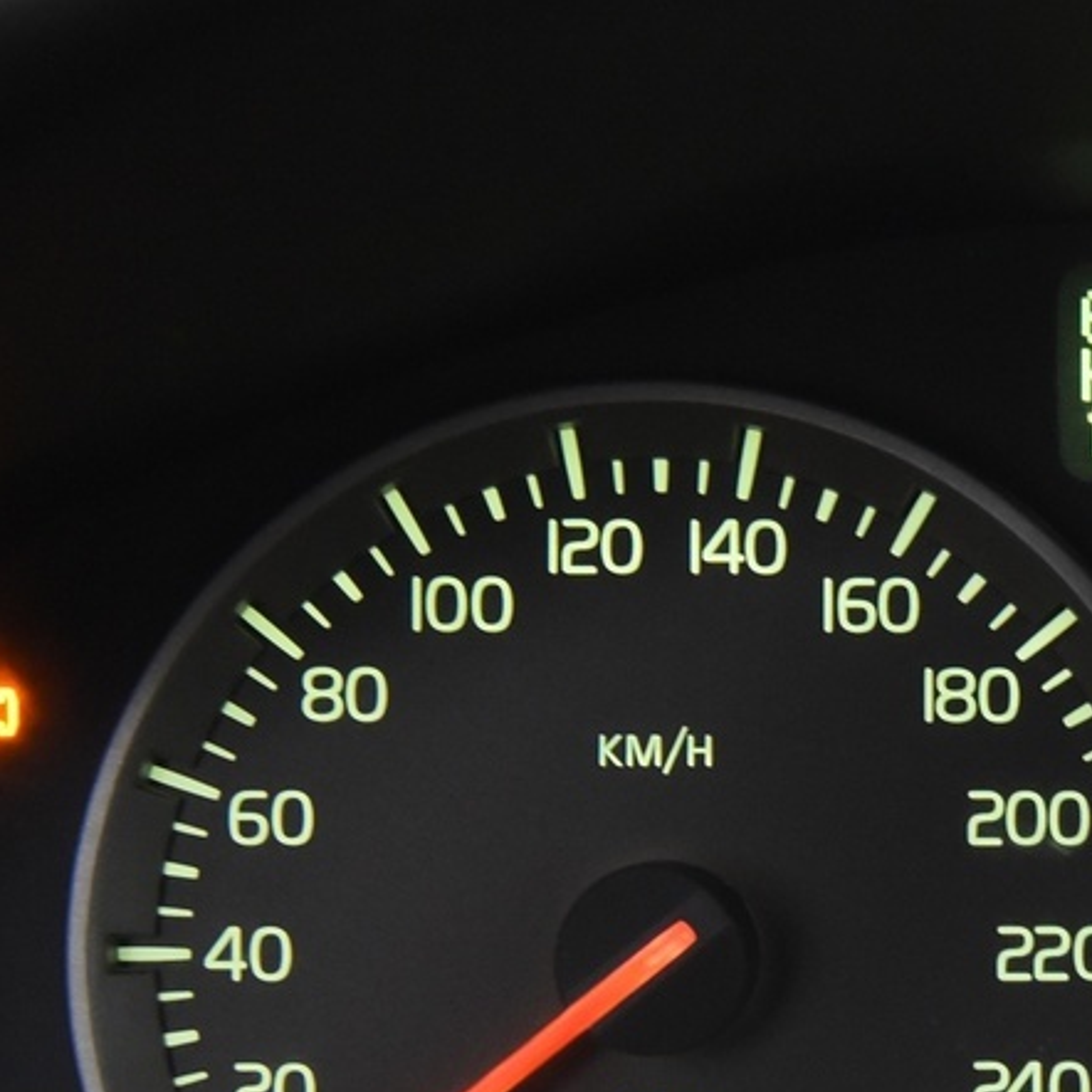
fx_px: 5104
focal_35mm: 143
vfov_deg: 12.2
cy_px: 830
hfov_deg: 11.9
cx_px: 1381
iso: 4000
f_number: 4
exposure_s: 1/30
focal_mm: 46
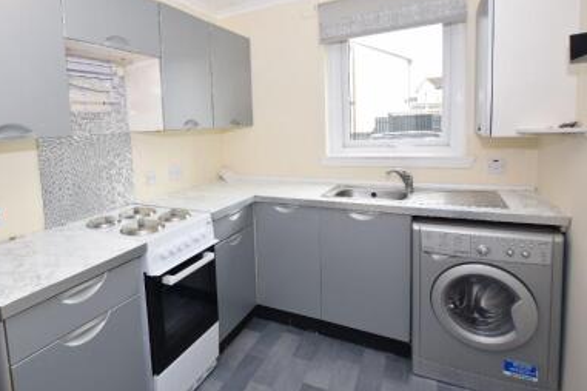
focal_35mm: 21
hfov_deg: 81.0
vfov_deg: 59.9
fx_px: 336
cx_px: 226
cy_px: 156
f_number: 5
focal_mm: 11
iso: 400
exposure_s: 1/100
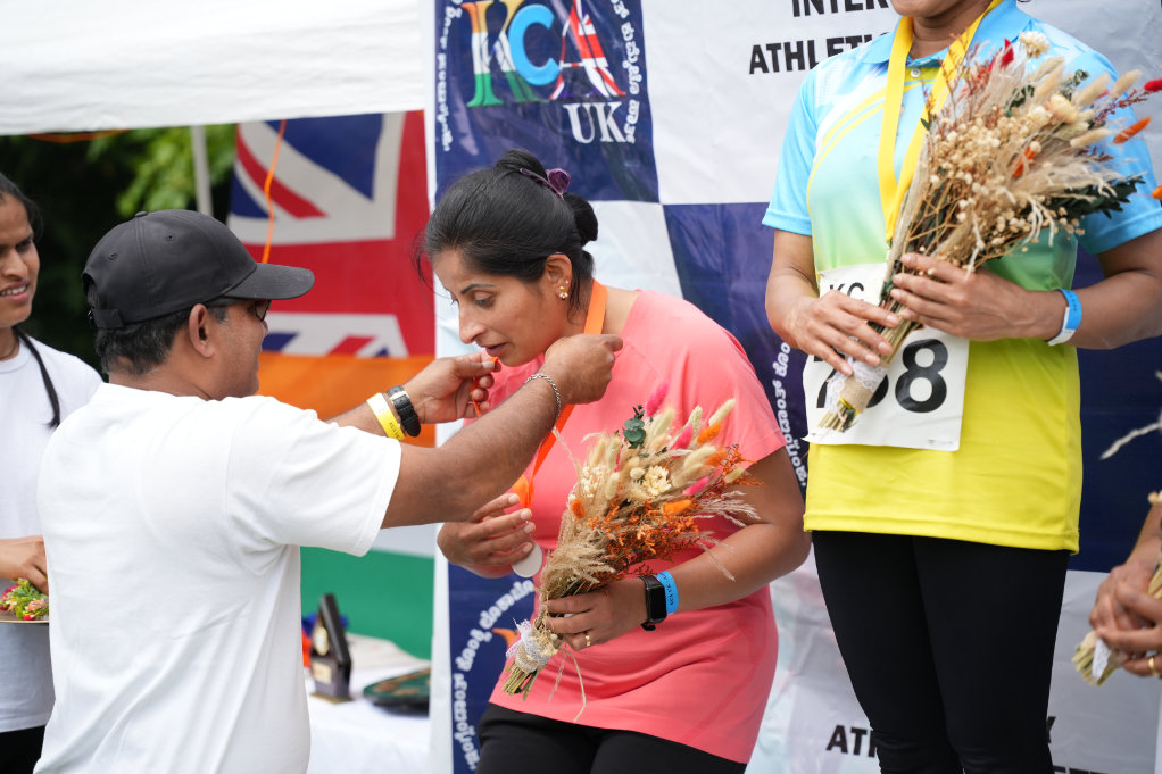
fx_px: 2259
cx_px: 581
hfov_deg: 28.8
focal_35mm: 70
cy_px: 387
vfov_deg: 19.5
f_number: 2.8
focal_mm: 70
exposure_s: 1/1600
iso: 250
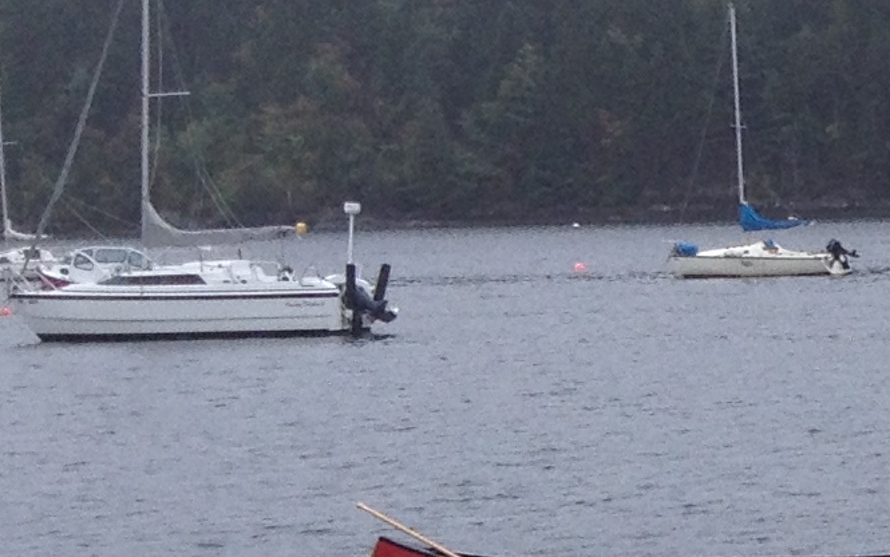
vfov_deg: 7.2
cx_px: 1870
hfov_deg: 10.4
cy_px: 562
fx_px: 4416
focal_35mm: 182
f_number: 2.4
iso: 64
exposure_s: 1/563
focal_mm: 4.28
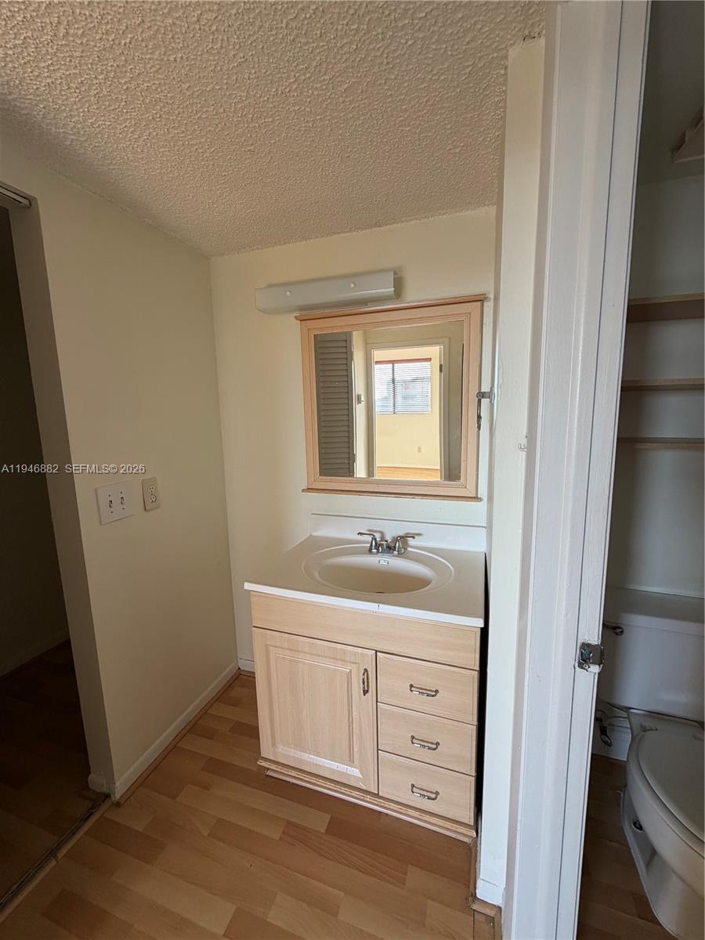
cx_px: 352
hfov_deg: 85.7
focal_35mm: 14
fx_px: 380
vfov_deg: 102.1
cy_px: 470
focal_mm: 2.22
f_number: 2.2
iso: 160
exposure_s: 1/121
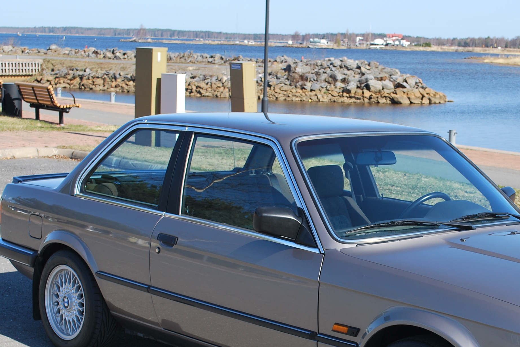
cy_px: 258
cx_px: 360
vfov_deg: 17.8
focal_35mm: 76
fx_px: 1098
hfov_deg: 26.5
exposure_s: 1/200
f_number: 7.1
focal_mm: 32
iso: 100
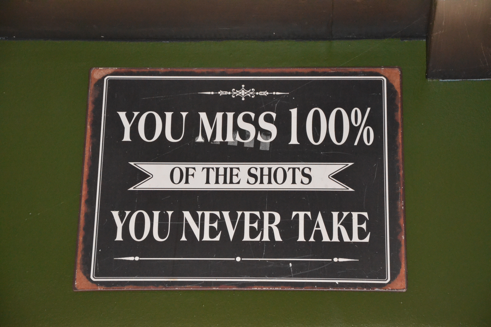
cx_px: 246
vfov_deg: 10.8
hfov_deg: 16.1
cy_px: 164
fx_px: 1739
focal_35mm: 128
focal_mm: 85
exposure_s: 1/60
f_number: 5.6
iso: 3200
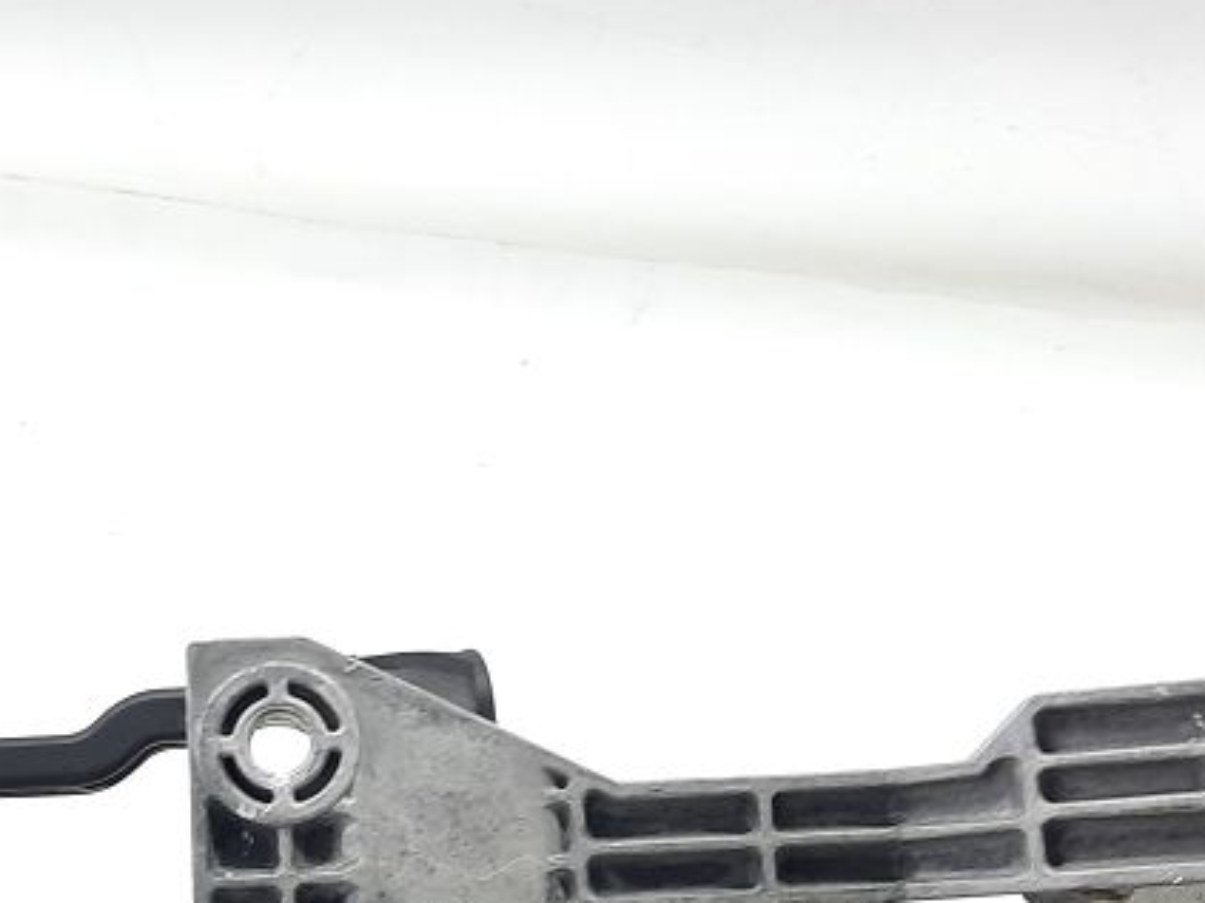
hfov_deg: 27.2
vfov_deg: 20.4
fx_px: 2471
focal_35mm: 71
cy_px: 746
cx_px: 382
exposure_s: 1/50
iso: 125
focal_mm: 4.6
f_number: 2
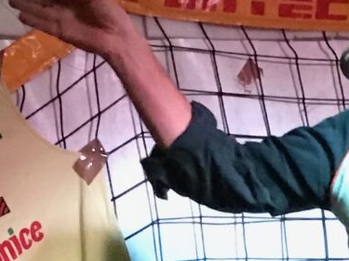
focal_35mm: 191
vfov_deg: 7.7
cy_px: 285
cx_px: 444
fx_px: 1925
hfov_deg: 10.2
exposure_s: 1/5
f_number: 1.8
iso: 100
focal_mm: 3.99
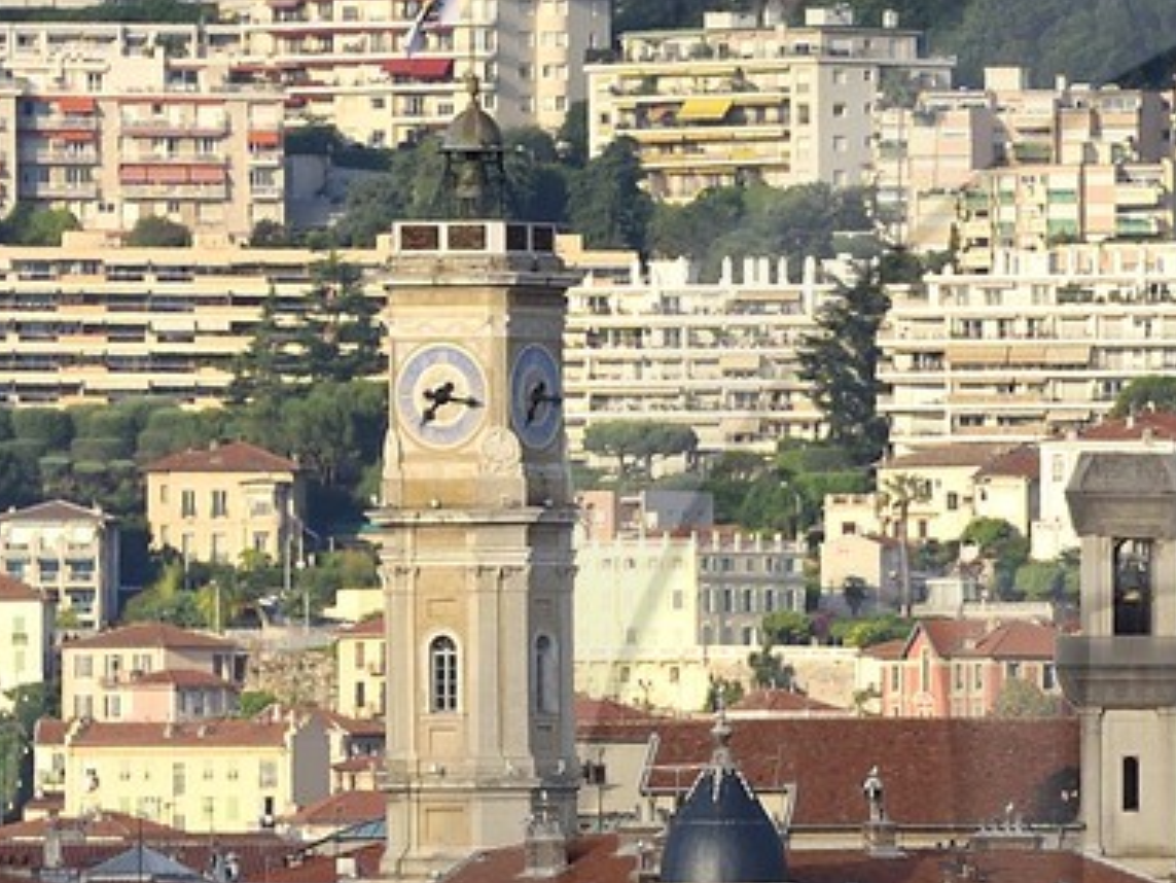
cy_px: 1074
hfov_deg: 2.6
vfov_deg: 1.9
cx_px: 1679
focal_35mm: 767
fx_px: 26065
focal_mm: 190
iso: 200
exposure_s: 1/500
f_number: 6.3
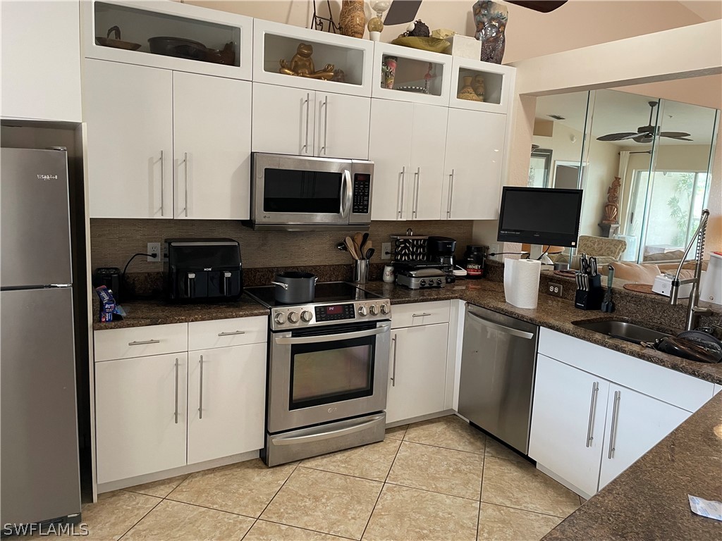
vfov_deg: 53.1
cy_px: 270
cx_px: 361
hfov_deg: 67.3
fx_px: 542
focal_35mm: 26
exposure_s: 1/60
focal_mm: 4.2
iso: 200
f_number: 1.6
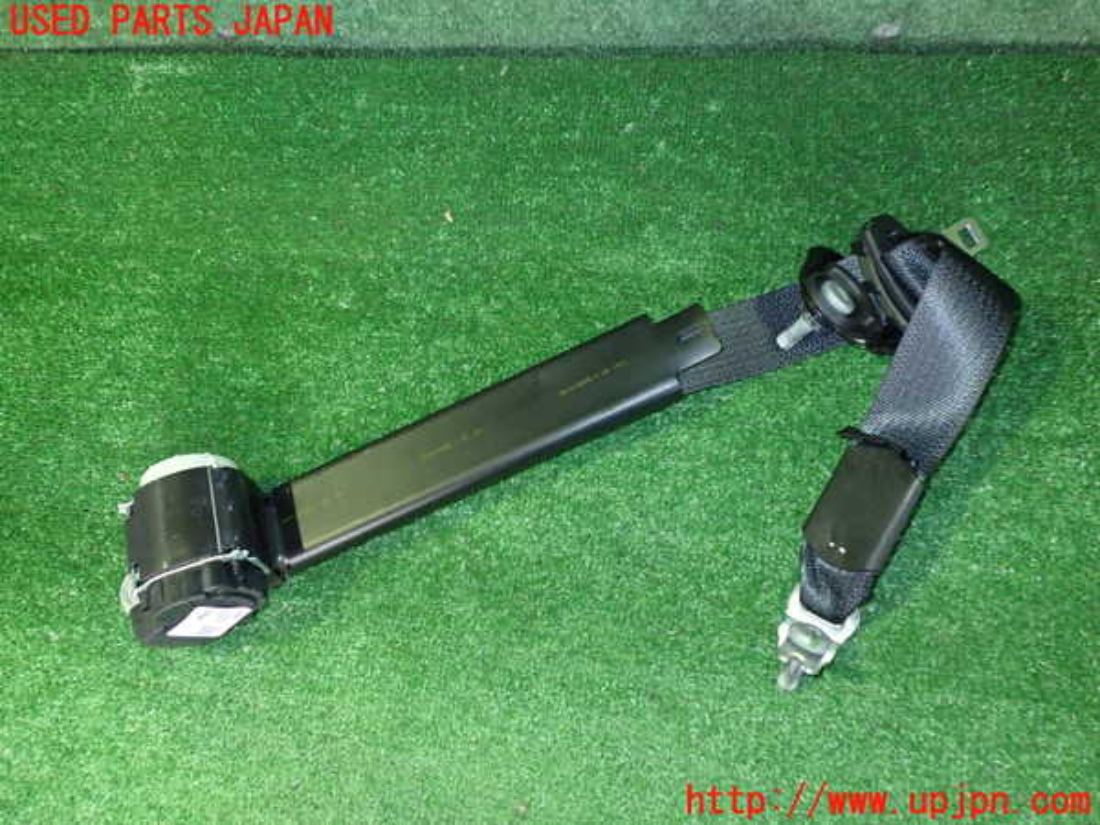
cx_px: 550
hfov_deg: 60.0
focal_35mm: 30
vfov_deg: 46.8
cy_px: 412
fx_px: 953
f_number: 2.3
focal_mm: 5.4
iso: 800
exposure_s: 1/30
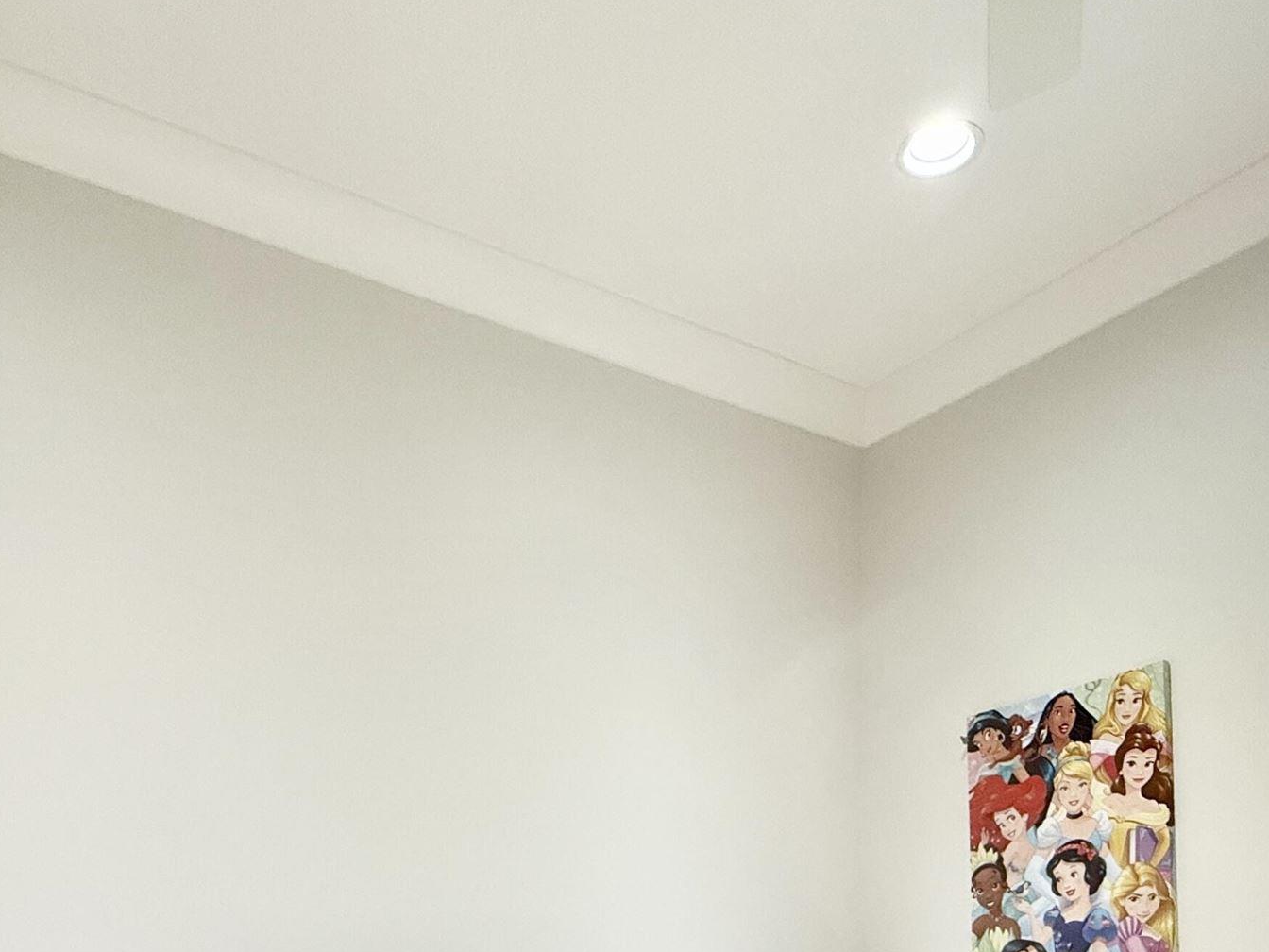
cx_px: 522
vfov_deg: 38.1
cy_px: 1001
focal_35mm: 32
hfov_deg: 56.5
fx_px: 1173
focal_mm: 2.22
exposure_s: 1/120
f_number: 2.2
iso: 200
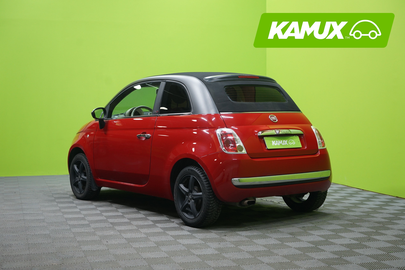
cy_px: 135
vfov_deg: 24.6
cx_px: 202
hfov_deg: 36.2
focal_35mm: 55
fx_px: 619
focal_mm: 55
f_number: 4.5
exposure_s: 1/20
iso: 800
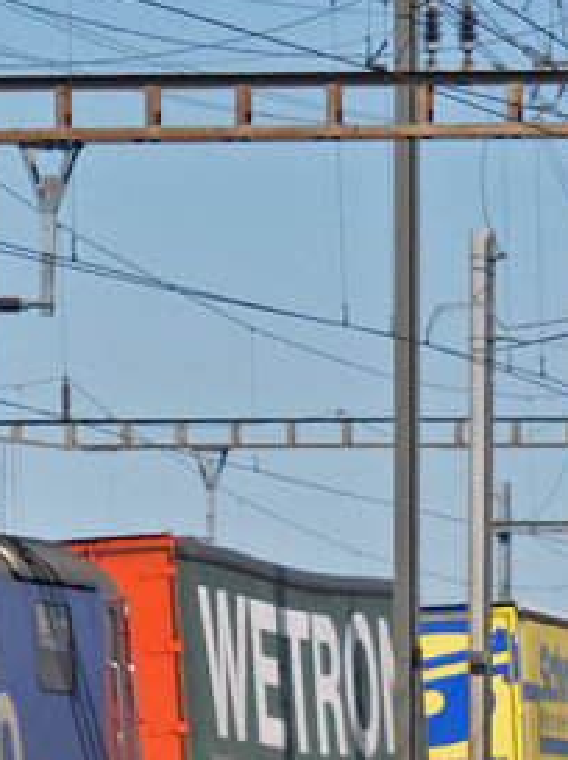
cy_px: 335
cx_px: -752
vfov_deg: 4.5
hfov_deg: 3.3
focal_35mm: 444
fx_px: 9737
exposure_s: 1/1000
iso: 200
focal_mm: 70
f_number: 5.6
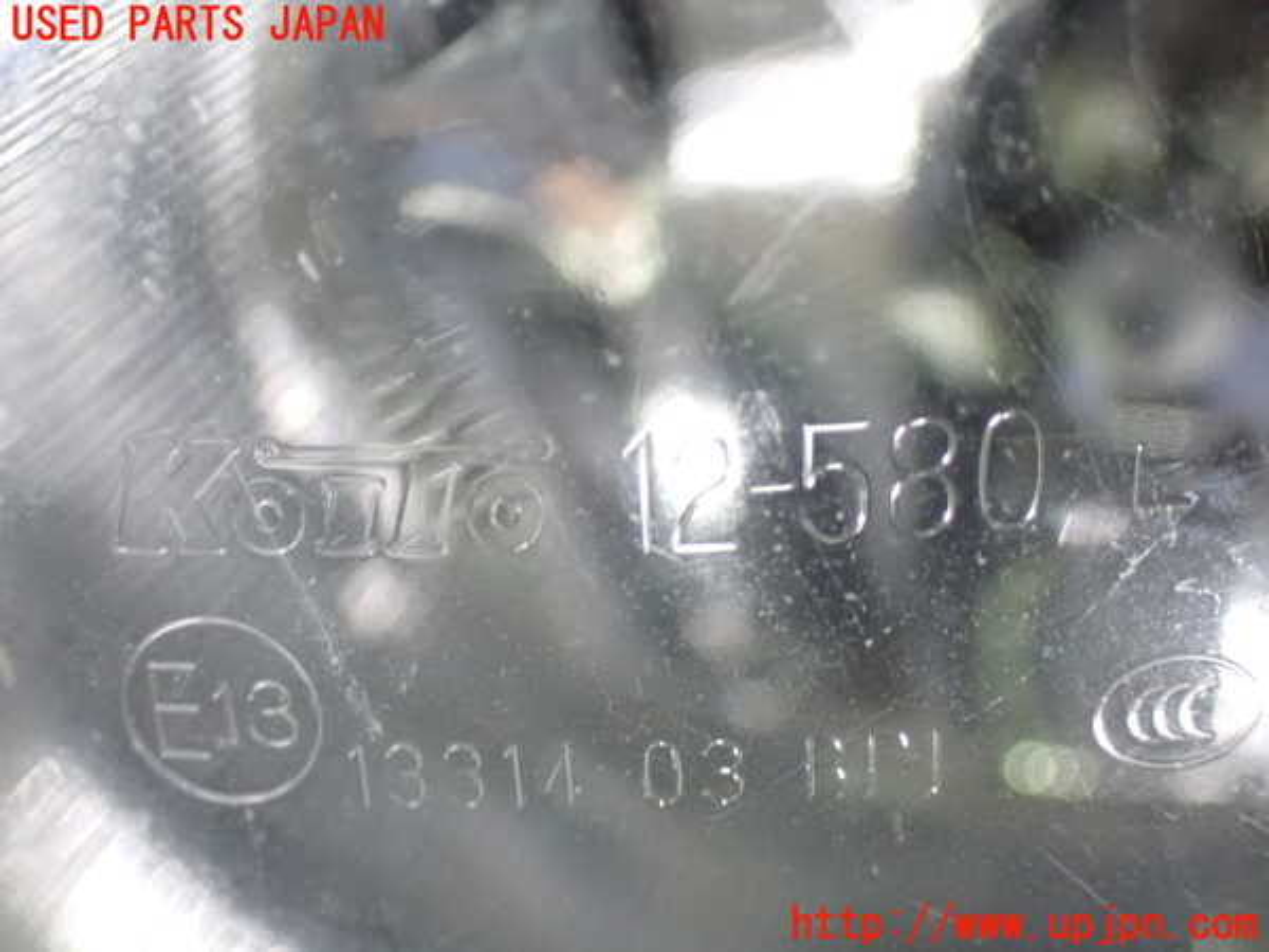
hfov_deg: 35.5
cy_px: 476
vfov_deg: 27.0
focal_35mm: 54
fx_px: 1980
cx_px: 634
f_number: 3.3
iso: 1600
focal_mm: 9.65
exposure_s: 1/25
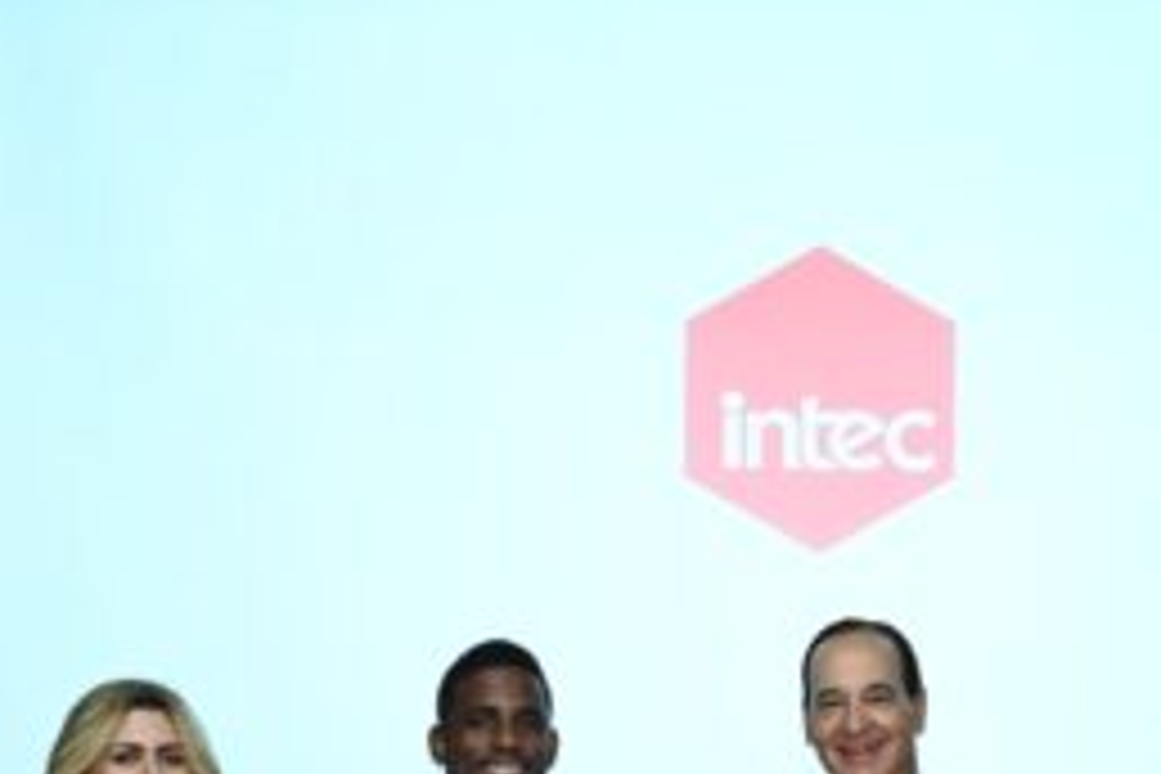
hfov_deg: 21.7
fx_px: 2999
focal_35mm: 93
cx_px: 909
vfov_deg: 14.3
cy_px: 893
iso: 3200
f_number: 5.6
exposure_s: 1/200
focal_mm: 40
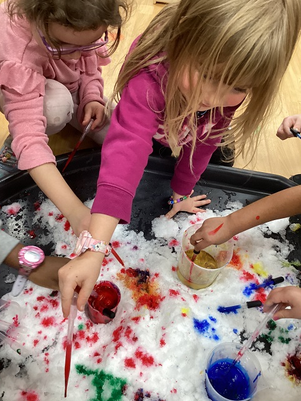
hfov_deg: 44.2
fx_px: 371
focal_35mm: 32
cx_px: 146
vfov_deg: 56.8
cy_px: 197
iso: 250
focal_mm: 3.3
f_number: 2.4
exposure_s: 1/60
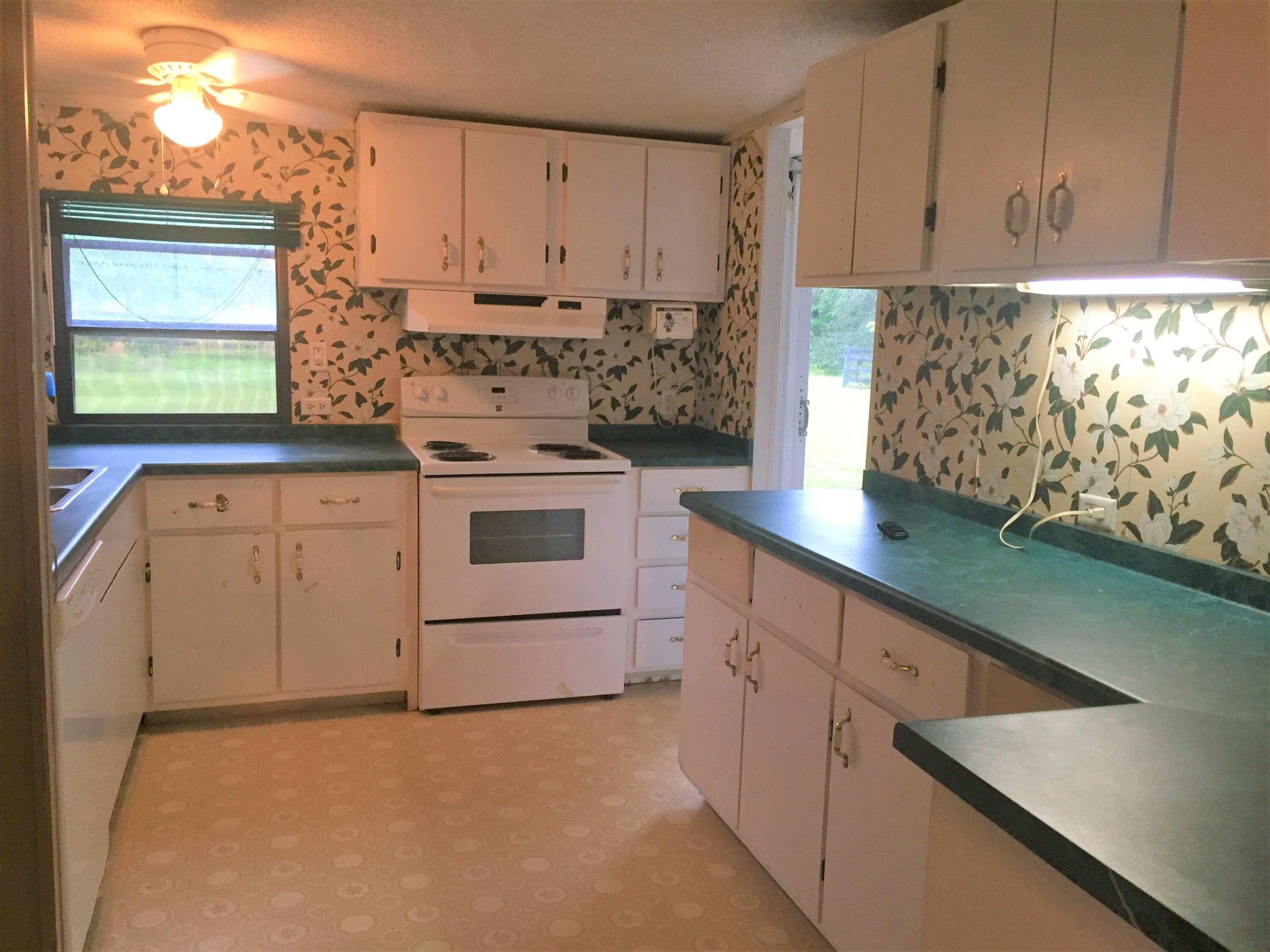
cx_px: 635
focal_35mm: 29
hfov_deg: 61.7
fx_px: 1064
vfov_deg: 48.2
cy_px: 476
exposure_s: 1/30
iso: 125
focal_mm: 4.15
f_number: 2.2
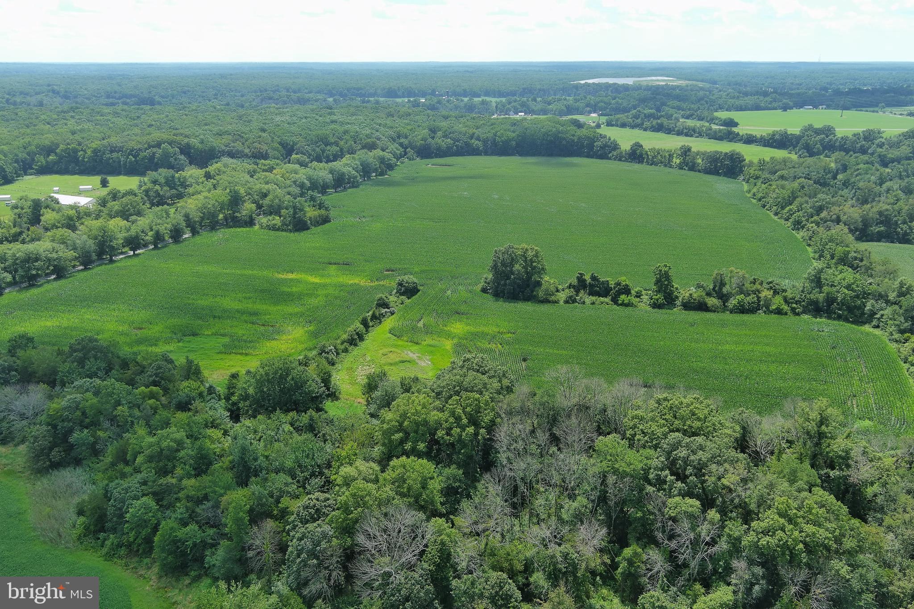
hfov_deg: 63.7
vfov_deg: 45.0
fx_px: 736
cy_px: 304
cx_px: 457
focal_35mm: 29
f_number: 2.8
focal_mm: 10.57
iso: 100
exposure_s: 1/1000
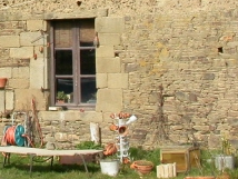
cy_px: -46
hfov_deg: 15.7
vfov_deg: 12.0
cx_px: -40
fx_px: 833
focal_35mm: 121
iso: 100
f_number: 6.7
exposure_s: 1/270
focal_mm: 7.85
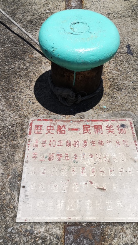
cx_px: 66
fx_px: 260
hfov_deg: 29.7
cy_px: 121
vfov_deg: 50.5
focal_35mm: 40
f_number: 1.8
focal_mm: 3.95
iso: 50
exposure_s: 1/3030
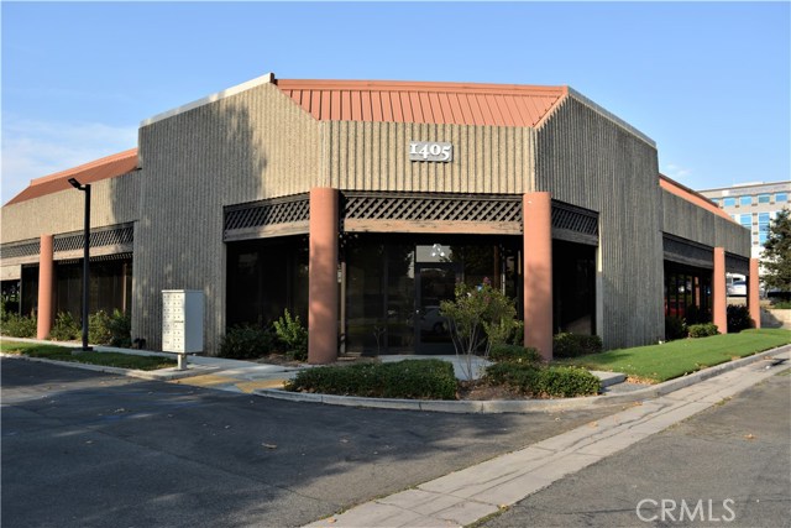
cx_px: 396
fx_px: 659
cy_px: 264
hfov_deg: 61.9
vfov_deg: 43.6
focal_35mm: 30
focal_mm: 20
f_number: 8
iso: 100
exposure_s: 1/200
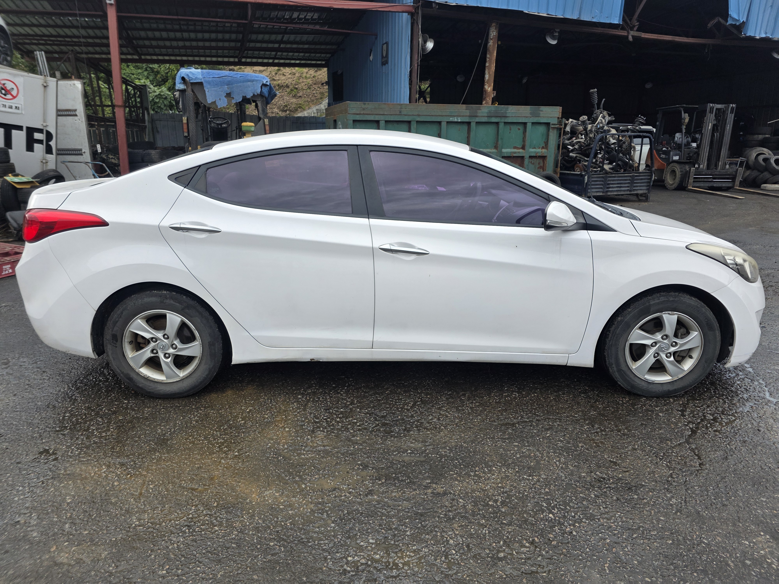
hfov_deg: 73.9
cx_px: 390
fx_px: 518
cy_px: 292
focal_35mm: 23
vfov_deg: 58.9
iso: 50
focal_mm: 6.3
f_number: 1.7
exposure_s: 1/359
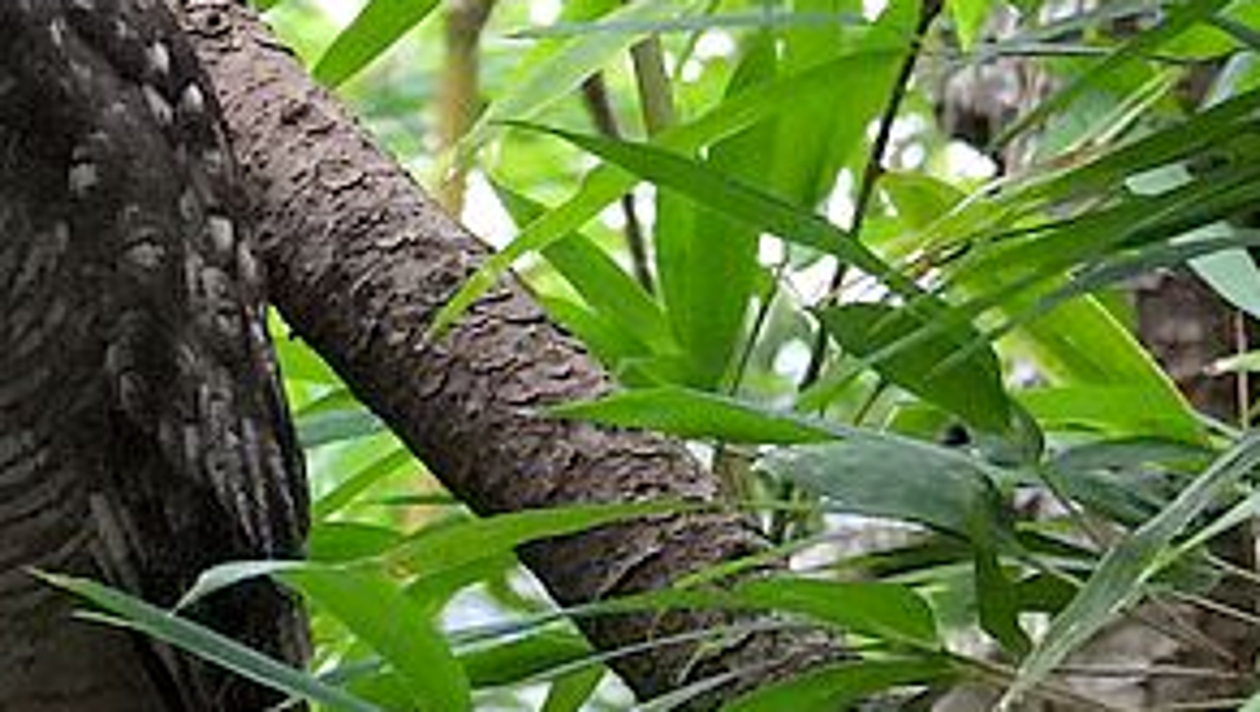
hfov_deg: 2.4
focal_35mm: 894
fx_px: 29902
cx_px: -311
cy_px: 427
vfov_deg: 1.4
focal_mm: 53.5
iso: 1600
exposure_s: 1/320
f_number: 5
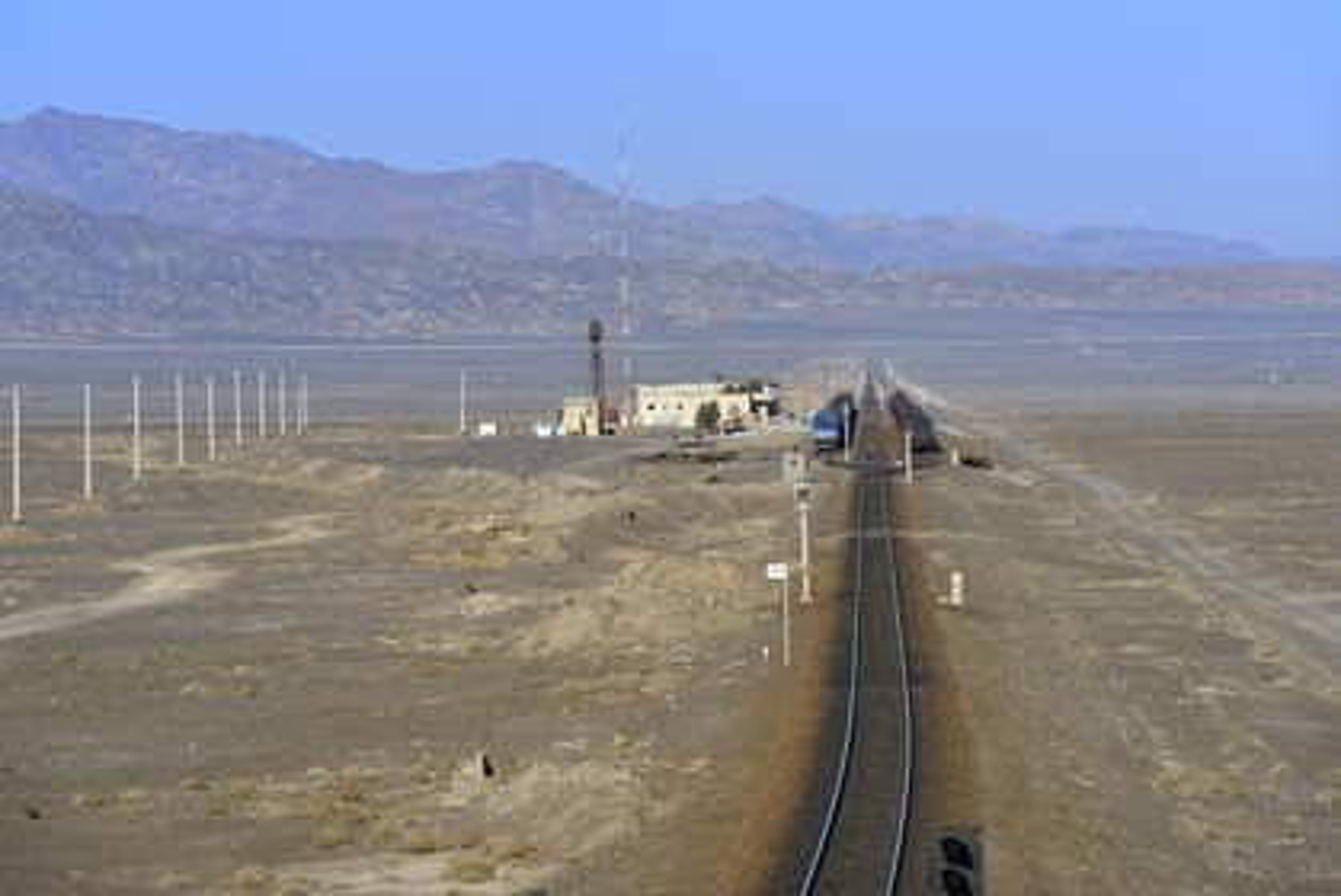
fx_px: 7082
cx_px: 670
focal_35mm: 190
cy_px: 448
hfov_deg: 10.8
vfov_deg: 7.2
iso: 200
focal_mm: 190
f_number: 10
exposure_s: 1/800
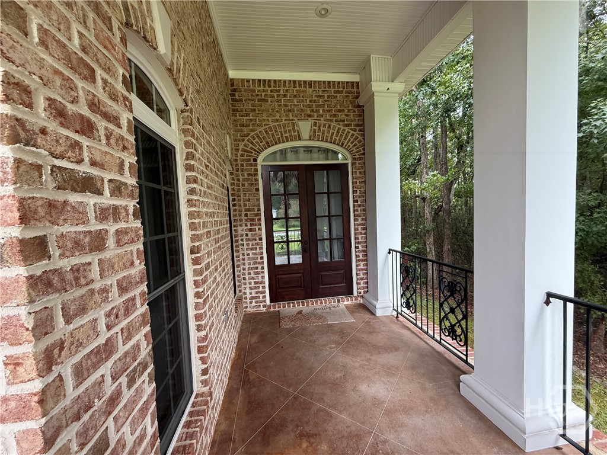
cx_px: 304
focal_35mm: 14
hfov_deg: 102.1
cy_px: 228
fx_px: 245
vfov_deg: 85.7
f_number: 2.2
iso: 160
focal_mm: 2.22
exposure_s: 1/99
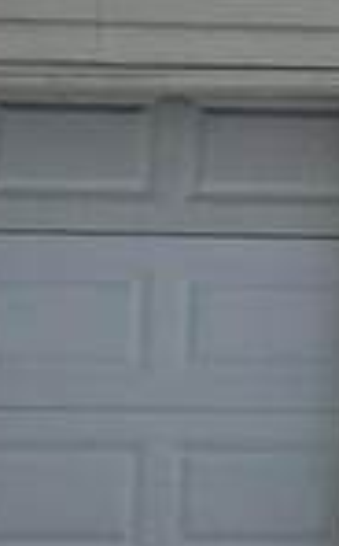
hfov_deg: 5.5
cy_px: 103
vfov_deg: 9.9
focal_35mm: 211
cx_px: 1245
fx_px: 3131
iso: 80
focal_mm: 6.3
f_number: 1.7
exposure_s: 1/2145
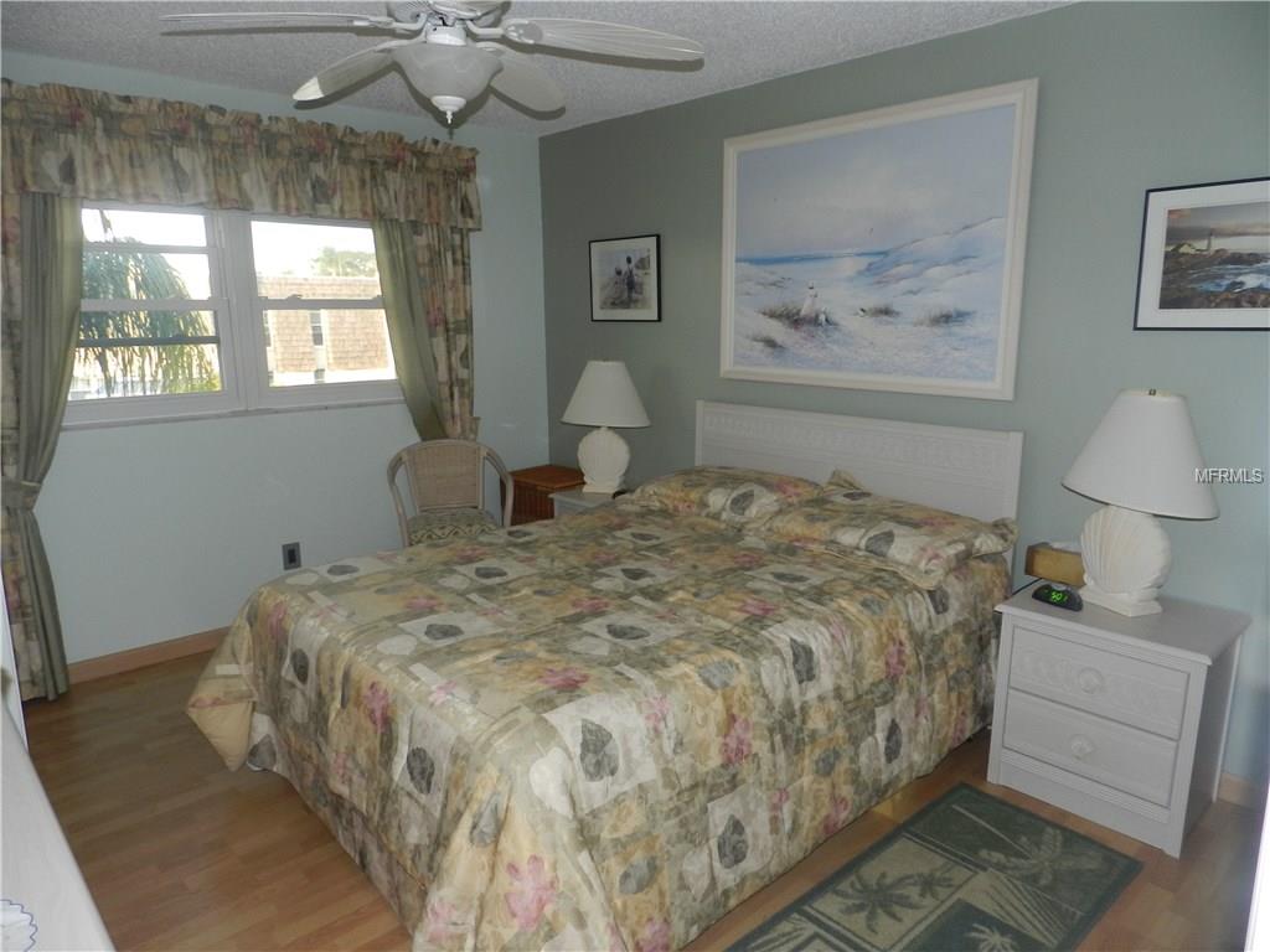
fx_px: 844
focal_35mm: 23
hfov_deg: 73.9
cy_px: 476
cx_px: 635
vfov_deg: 58.9
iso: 200
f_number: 3.4
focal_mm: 4
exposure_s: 1/30
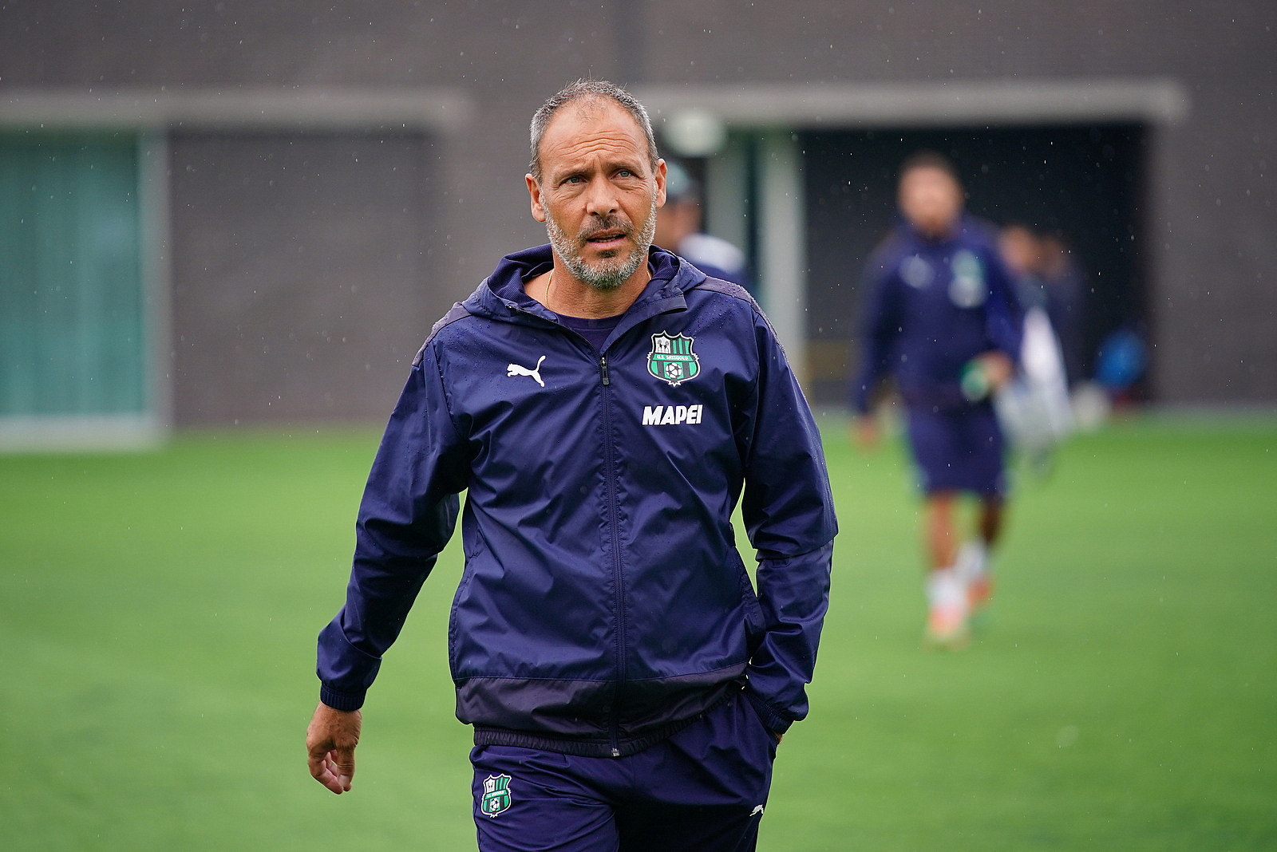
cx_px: 638
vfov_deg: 6.9
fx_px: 7097
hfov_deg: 10.3
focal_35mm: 200
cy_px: 426
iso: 400
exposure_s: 1/1000
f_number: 2.8
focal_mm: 200
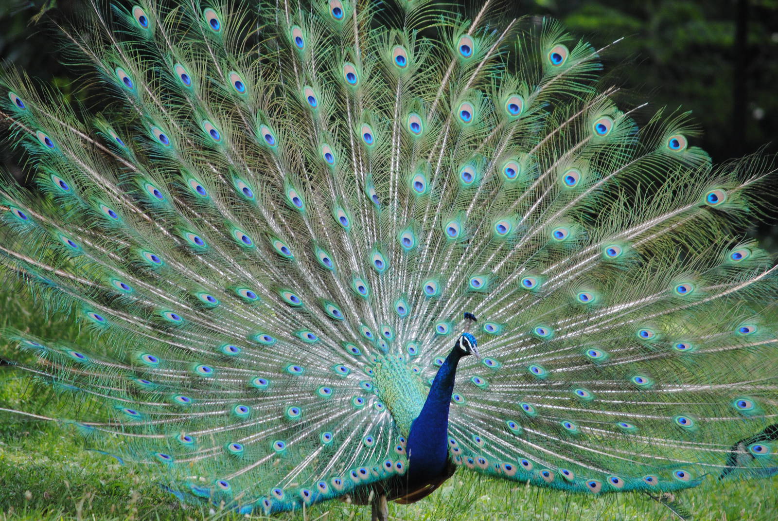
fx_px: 8763
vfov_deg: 3.4
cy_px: 260
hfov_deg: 5.1
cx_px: 389
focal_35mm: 405
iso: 400
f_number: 5.6
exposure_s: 1/250
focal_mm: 270
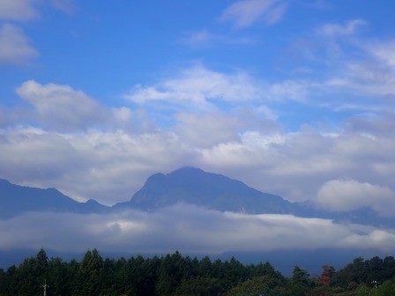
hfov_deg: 19.6
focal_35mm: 100
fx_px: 1141
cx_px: 198
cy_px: 148
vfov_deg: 14.8
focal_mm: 18
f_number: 6.3
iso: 100
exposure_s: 1/500
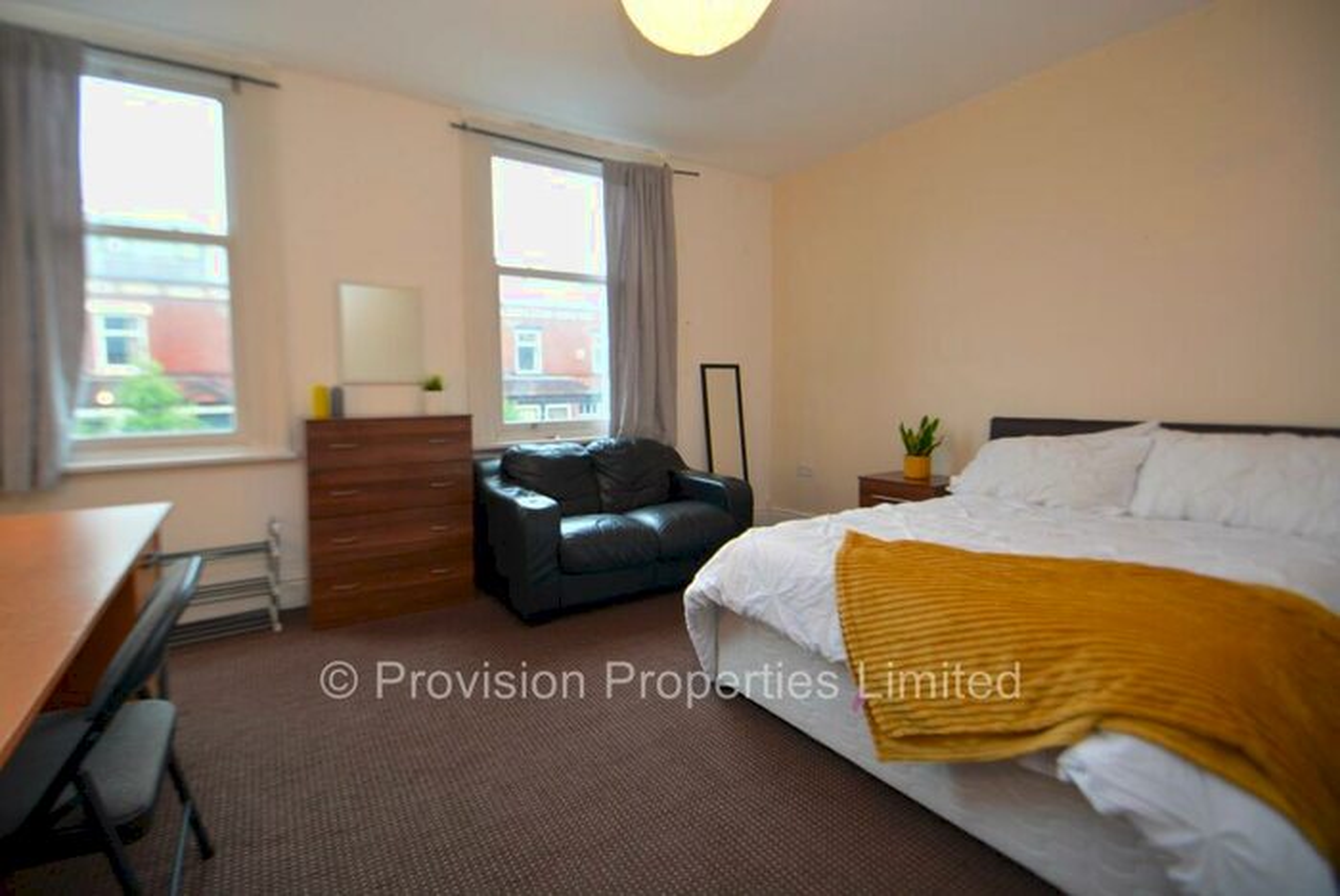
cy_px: 448
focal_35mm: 15
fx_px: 559
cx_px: 670
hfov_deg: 100.3
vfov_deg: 77.4
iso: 500
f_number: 4
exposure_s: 1/60
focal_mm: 10
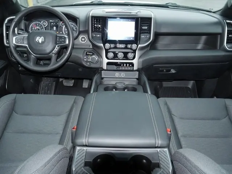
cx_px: 116
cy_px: 87
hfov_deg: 63.4
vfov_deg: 49.8
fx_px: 188
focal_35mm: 28
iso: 800
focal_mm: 14
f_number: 5
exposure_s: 1/60
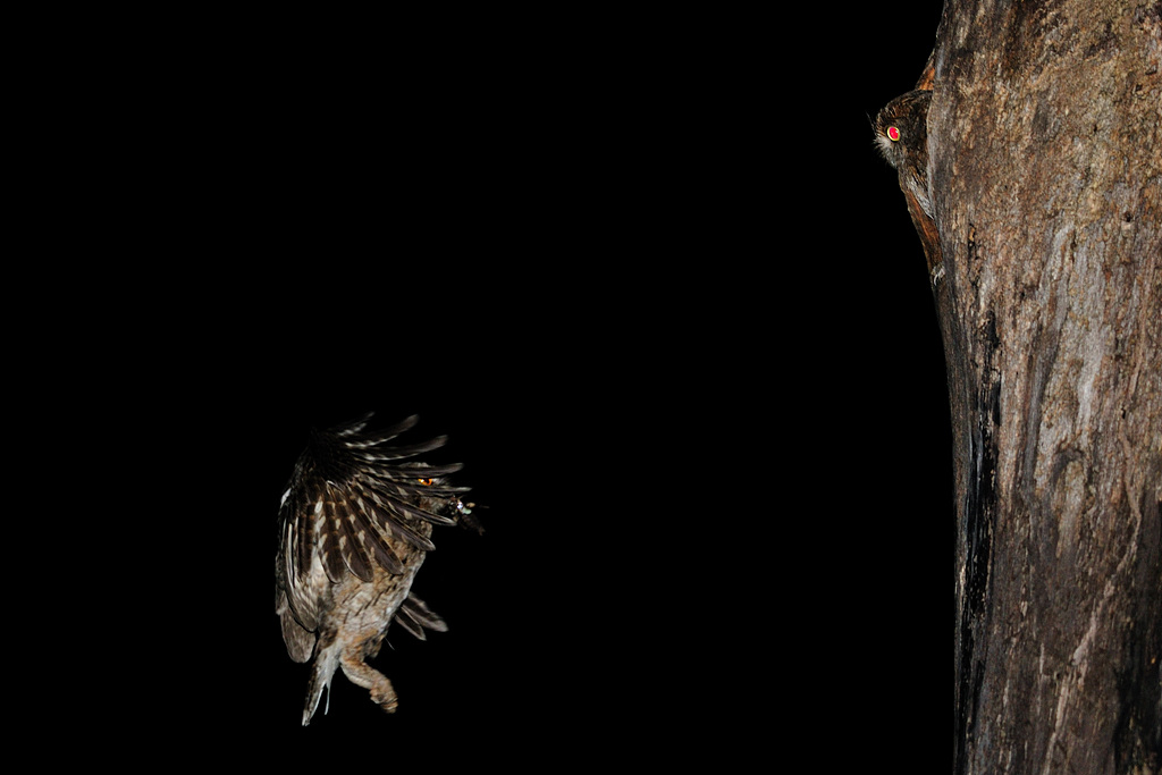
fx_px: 14526
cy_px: 388
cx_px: 581
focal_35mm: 450
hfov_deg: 4.6
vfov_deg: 3.1
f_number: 5
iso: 400
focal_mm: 300
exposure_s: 1/250
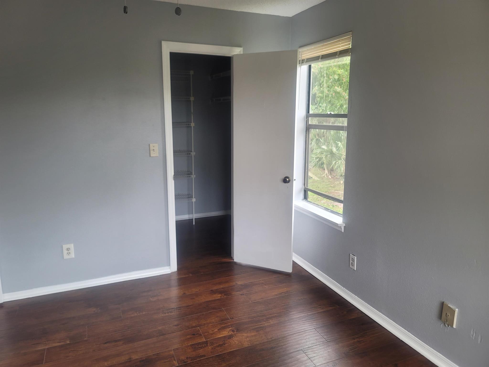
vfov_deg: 54.9
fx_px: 353
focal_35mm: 25
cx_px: 244
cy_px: 184
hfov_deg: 69.4
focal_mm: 7
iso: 125
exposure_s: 1/120
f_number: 1.8
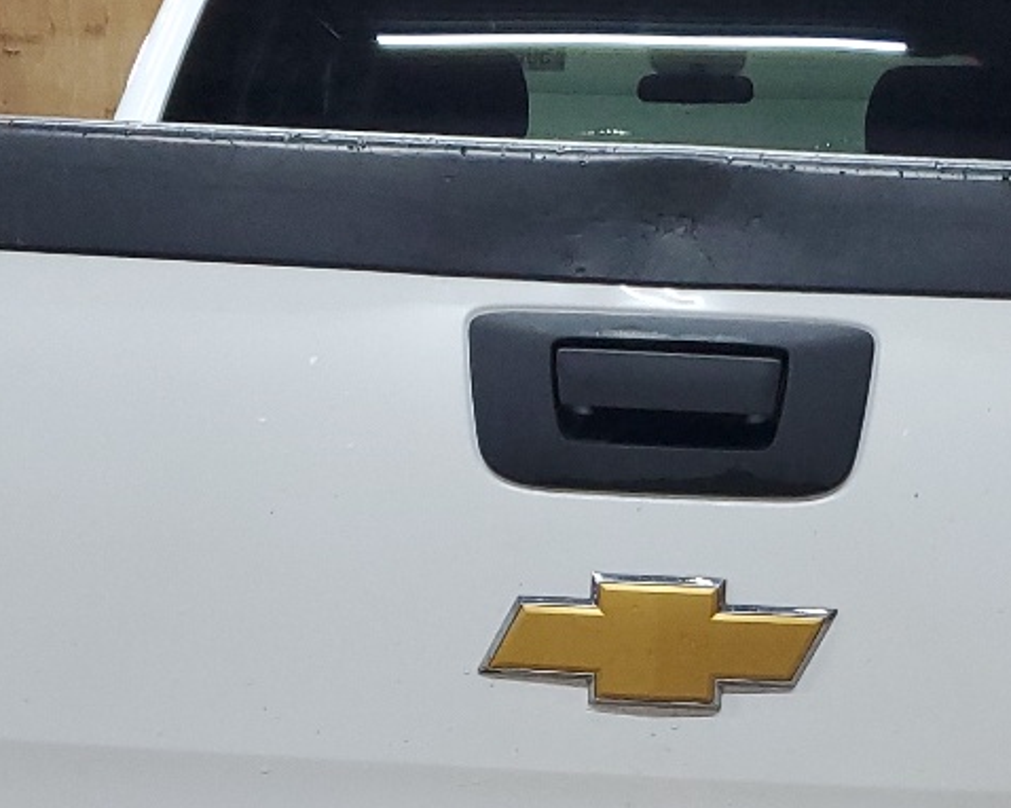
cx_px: 654
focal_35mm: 85
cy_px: 791
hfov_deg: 22.4
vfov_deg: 17.7
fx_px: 2542
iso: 154
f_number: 1.5
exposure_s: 1/60.2
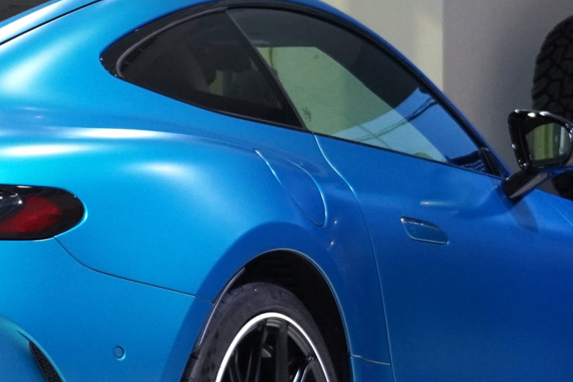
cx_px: -75
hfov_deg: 12.3
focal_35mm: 164
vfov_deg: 8.4
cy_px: 207
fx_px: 2605
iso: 1600
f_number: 4.5
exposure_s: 1/160
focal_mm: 33
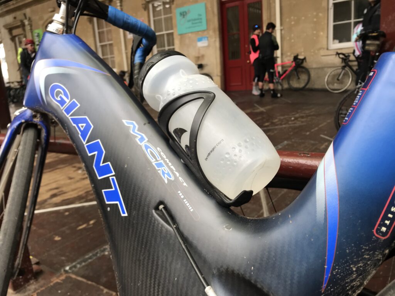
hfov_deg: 63.4
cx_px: 198
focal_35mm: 28
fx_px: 320
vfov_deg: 49.7
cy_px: 148
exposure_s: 1/50
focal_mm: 3.99
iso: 25
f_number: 1.8
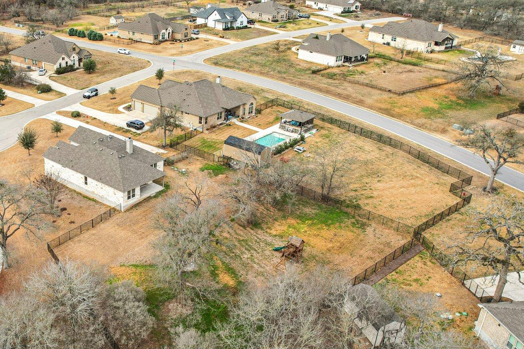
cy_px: 173
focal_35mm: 36
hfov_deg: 51.2
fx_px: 524
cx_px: 139
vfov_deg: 36.9
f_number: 2.8
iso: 110
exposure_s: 1/500
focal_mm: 8.4
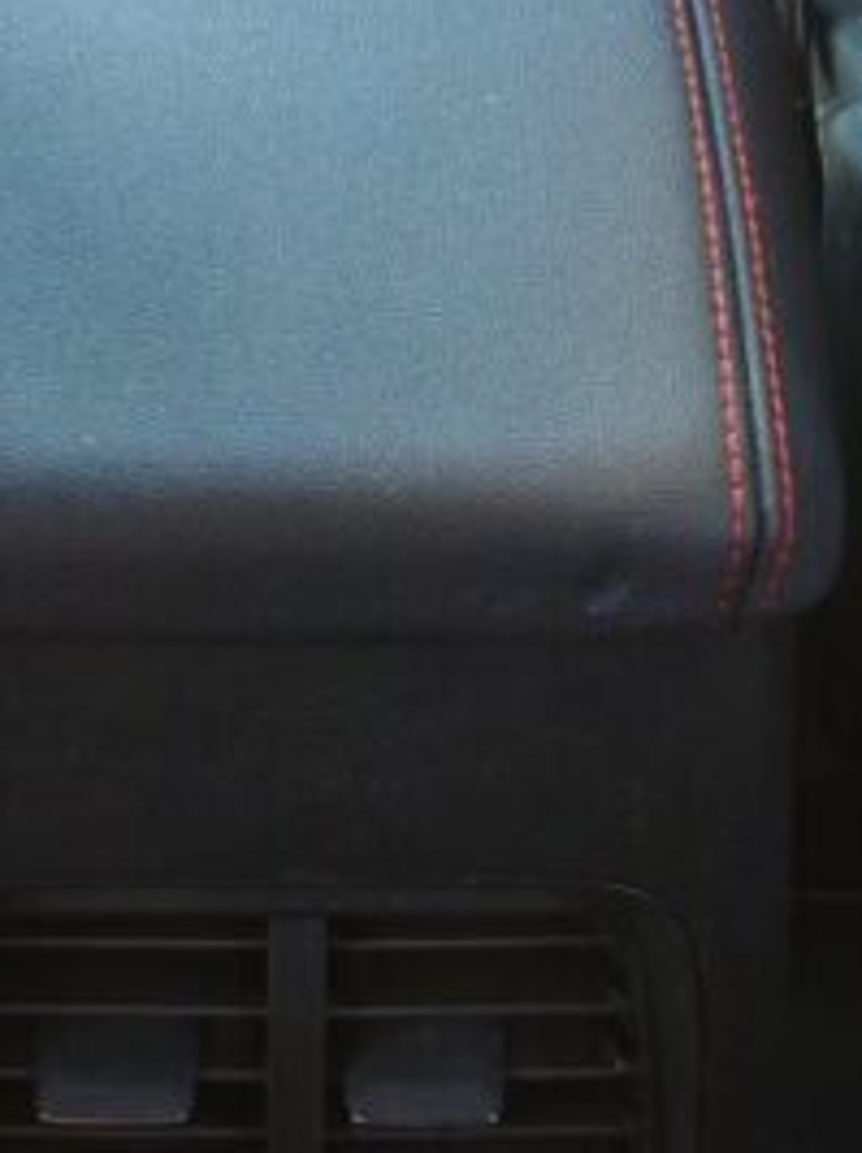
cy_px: -850
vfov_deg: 16.3
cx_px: 269
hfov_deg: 14.2
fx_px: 3459
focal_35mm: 104
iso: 200
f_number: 2
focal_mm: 6.83
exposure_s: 1/130
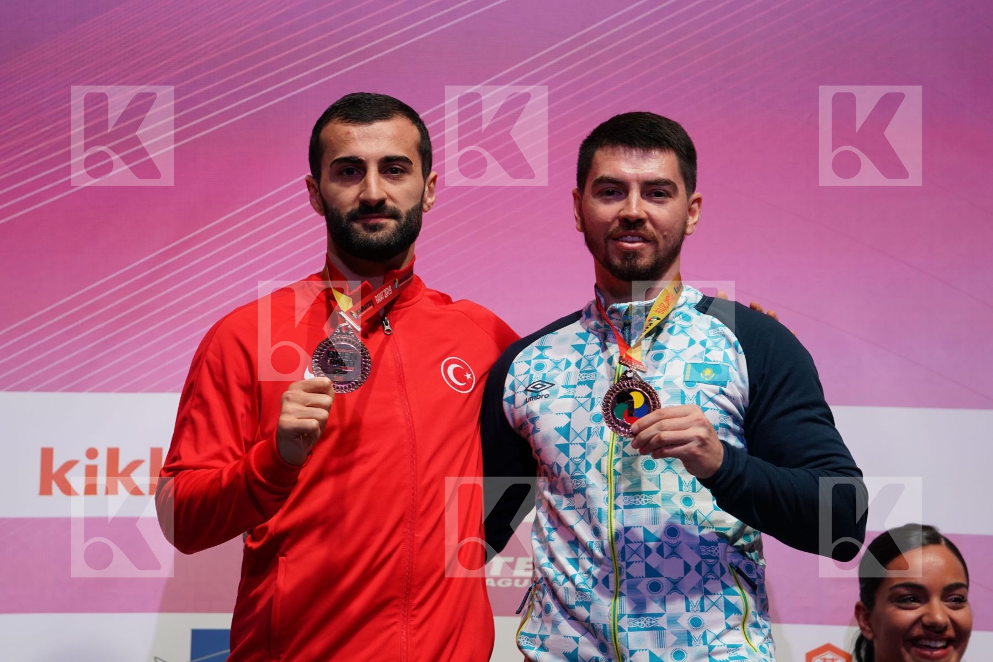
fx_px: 5075
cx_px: 496
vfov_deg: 7.5
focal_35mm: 184
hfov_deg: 11.2
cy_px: 331
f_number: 3.5
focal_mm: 184
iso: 1000
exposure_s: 1/250
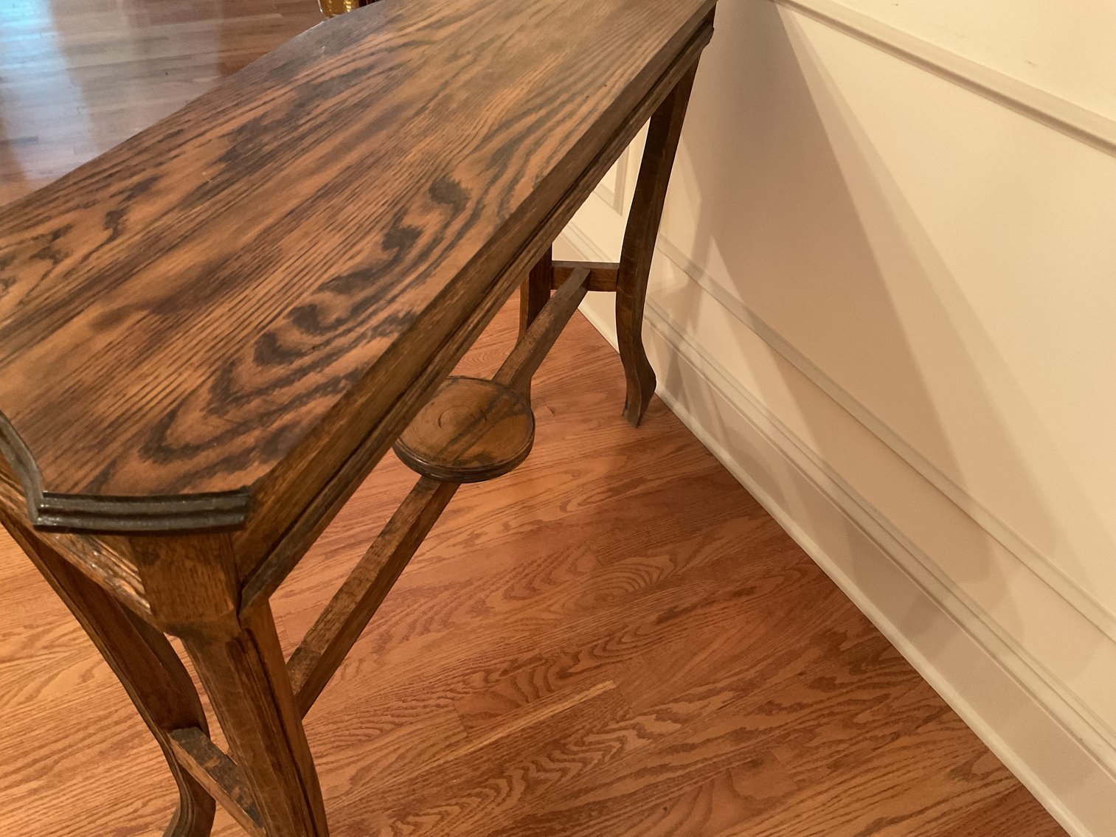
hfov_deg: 61.7
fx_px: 935
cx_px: 558
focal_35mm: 29
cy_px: 418
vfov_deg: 48.2
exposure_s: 1/30
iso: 250
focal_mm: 3
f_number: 1.8
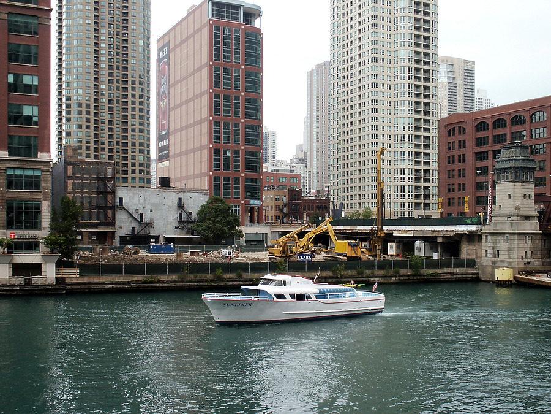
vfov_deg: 34.3
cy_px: 207
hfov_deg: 44.8
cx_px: 276
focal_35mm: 42
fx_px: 669
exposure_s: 1/90
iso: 64
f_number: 8
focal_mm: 8.77
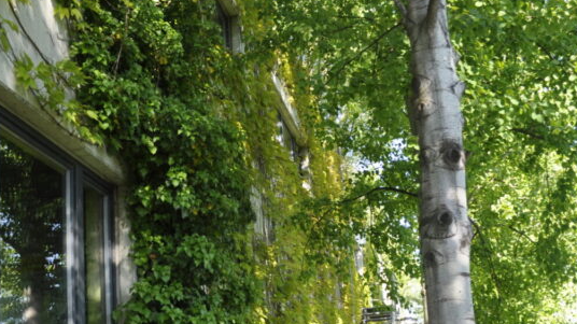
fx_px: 826
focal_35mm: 54
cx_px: 194
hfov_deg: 38.1
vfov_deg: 21.9
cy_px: 255
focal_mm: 18
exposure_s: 1/160
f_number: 6.3
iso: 250
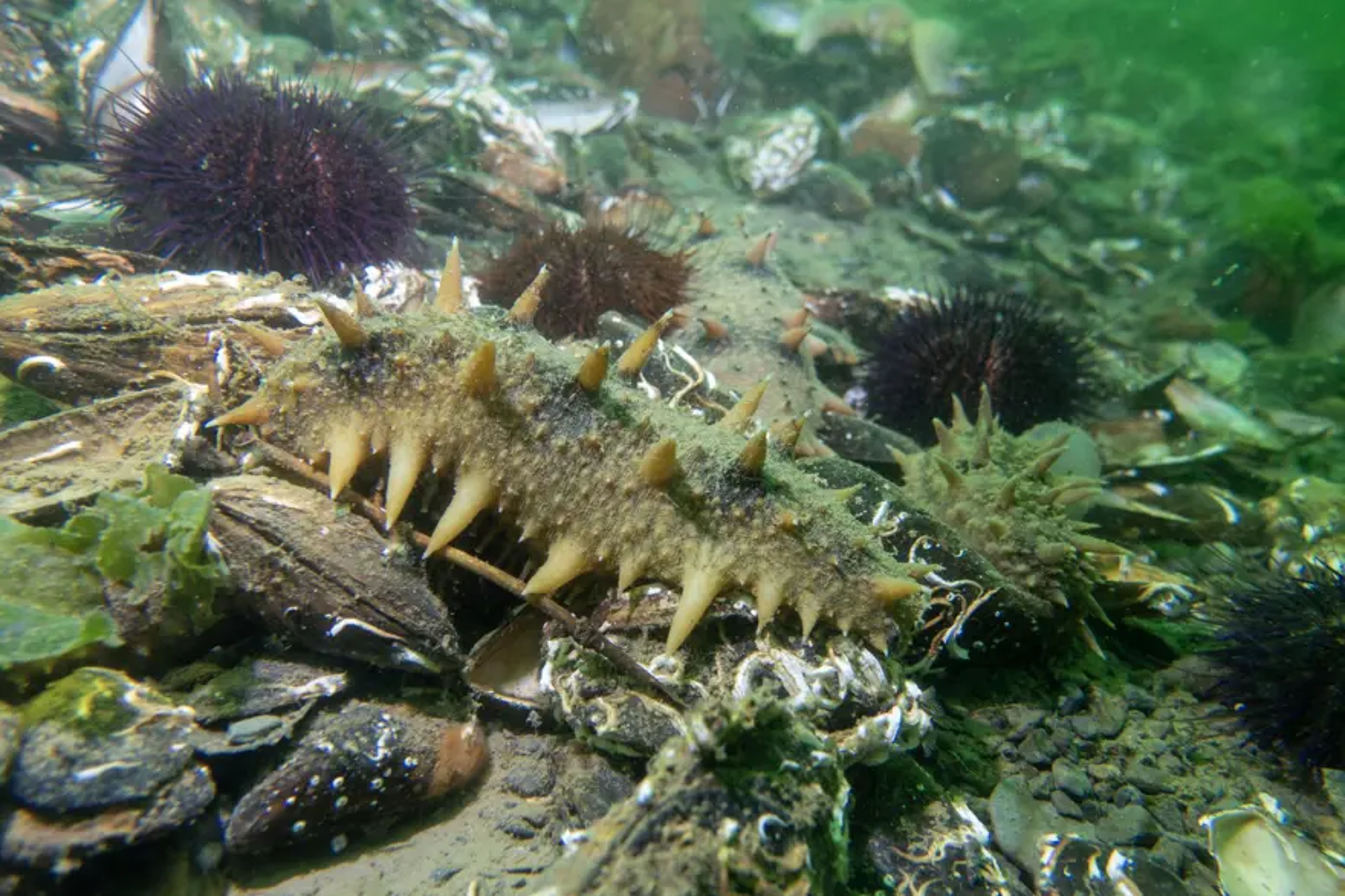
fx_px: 896
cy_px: 448
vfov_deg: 53.1
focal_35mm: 24
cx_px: 672
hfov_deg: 73.8
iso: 320
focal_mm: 8.8
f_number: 3.5
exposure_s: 1/80
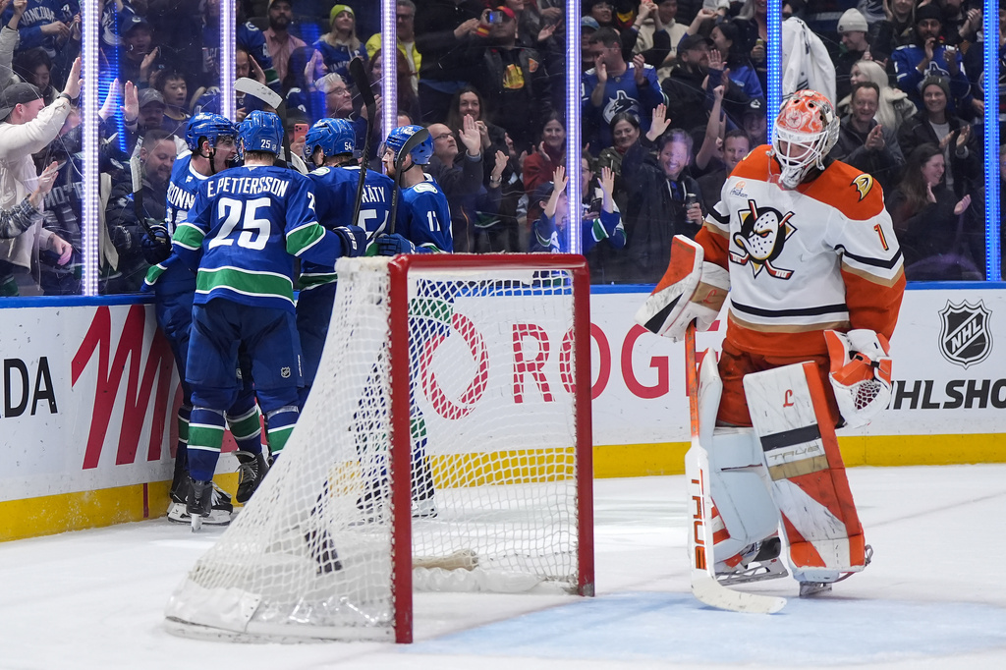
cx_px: 503
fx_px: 2486
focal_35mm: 89
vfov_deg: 15.3
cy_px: 335
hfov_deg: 22.9
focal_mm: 89
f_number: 2.8
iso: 2500
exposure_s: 1/2500
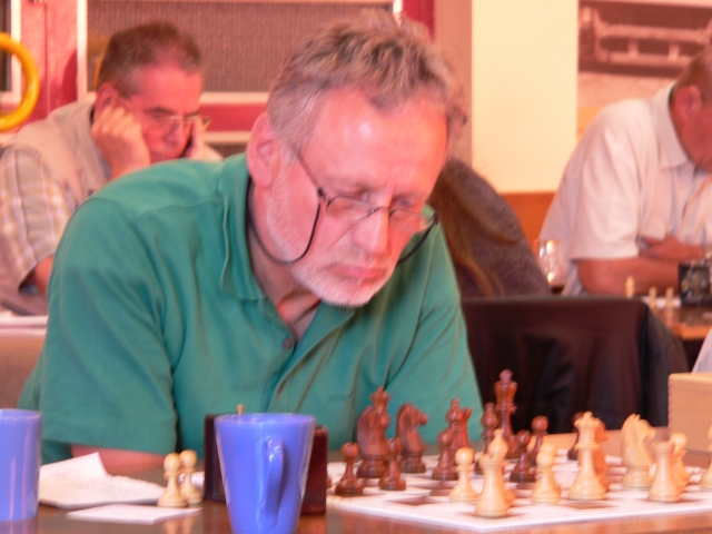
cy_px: 267
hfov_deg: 12.0
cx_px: 356
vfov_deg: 9.1
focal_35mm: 164
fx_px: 3373
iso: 100
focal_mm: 27.2
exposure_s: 1/8
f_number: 2.8
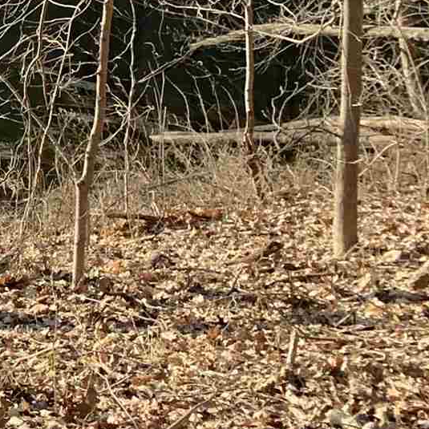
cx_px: -772
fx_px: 1851
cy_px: 17
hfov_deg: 10.3
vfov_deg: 13.1
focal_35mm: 132
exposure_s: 1/246
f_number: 1.8
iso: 25
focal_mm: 4.25
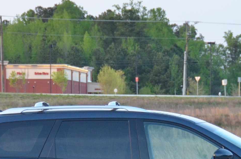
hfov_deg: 7.4
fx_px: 1864
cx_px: 158
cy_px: 162
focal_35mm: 279
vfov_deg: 4.9
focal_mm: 70
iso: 1600
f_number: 5
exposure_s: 1/100
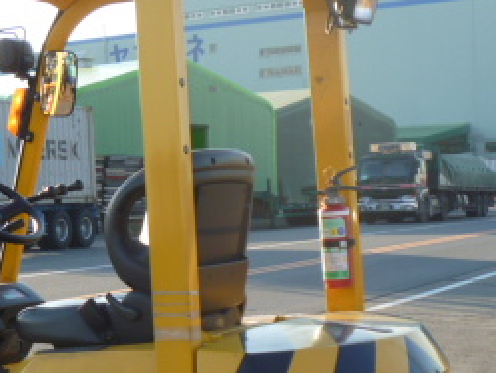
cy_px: 365
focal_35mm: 90
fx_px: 1290
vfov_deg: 16.1
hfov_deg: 21.5
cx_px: 102
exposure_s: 1/160
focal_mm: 6.3
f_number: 3.5
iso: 80
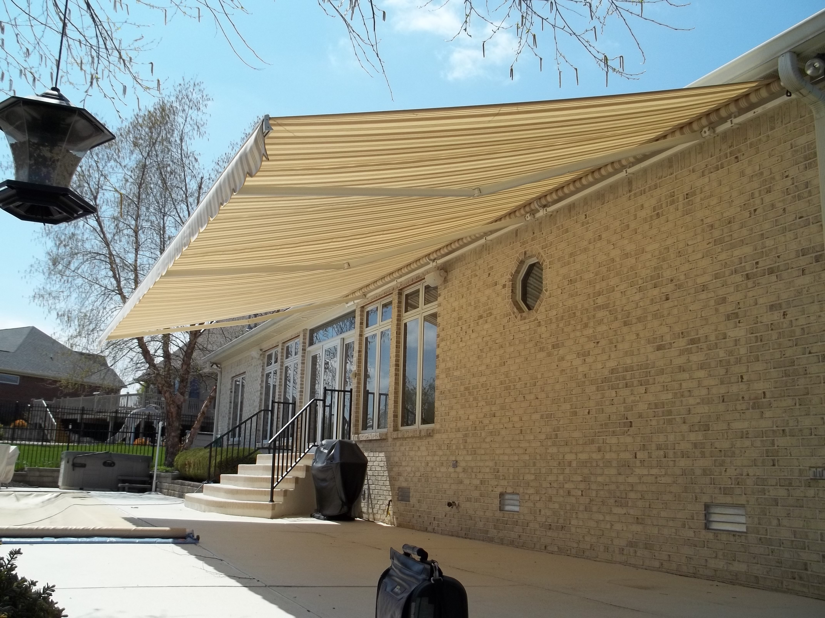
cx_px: 412
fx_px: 786
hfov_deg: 55.4
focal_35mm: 33
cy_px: 309
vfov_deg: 42.9
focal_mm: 5.9
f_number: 8
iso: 64
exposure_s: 1/200
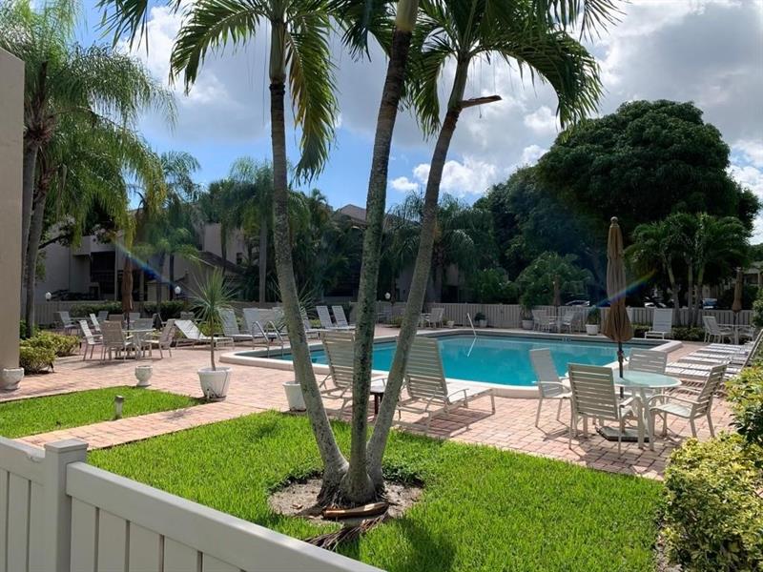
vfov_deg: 53.1
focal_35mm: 26
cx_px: 382
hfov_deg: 67.3
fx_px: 573
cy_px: 286
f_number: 1.8
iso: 25
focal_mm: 4.25
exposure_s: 1/1916
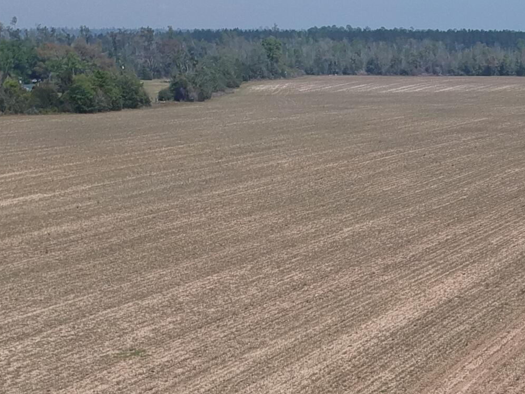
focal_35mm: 75
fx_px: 1137
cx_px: 579
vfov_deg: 18.6
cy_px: 477
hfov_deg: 24.3
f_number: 2.6
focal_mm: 4.49
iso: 101
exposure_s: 1/1600
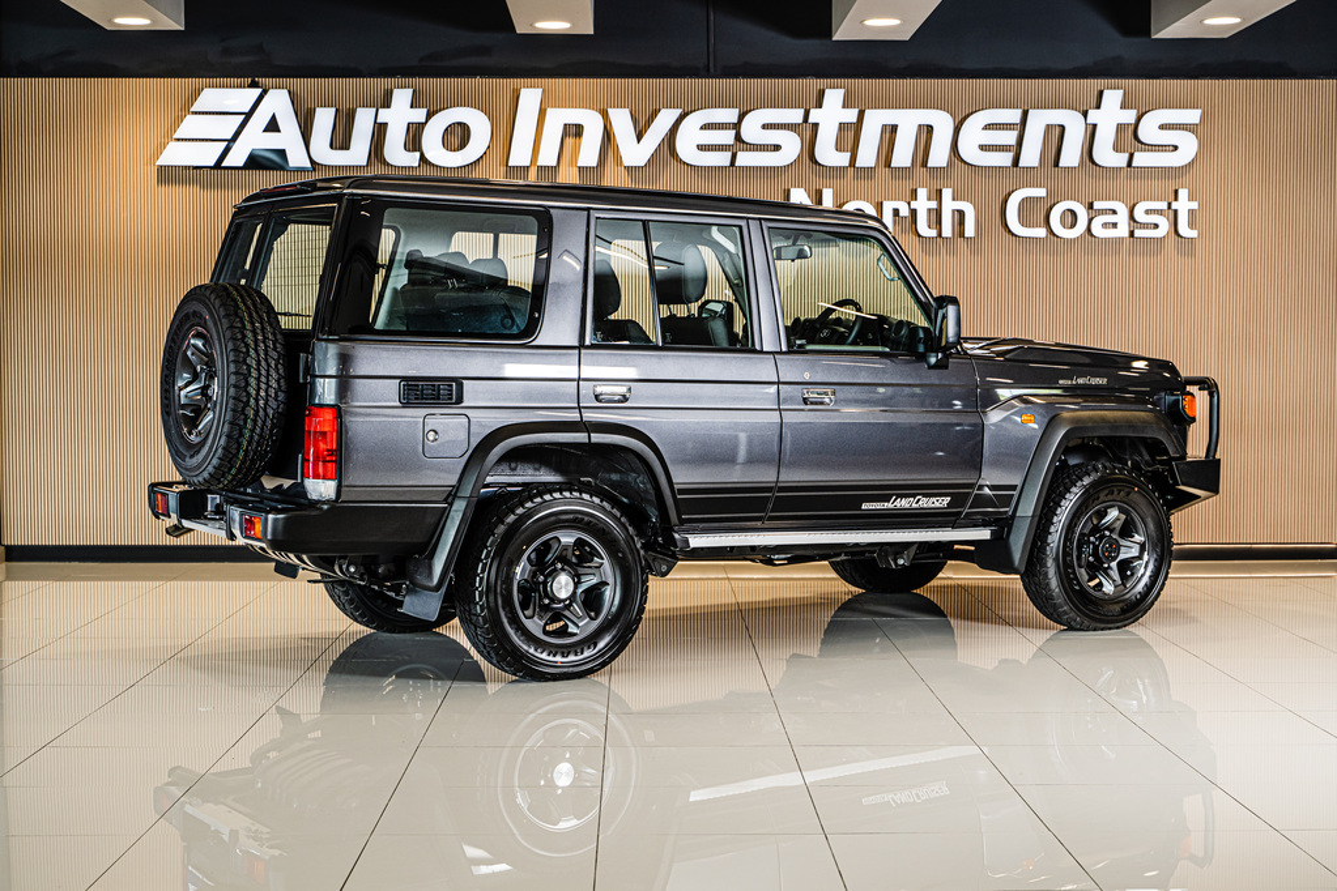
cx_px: 668
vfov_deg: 24.6
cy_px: 446
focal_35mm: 55
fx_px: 2042
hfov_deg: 36.2
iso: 500
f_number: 4.5
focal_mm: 55
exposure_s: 1/160
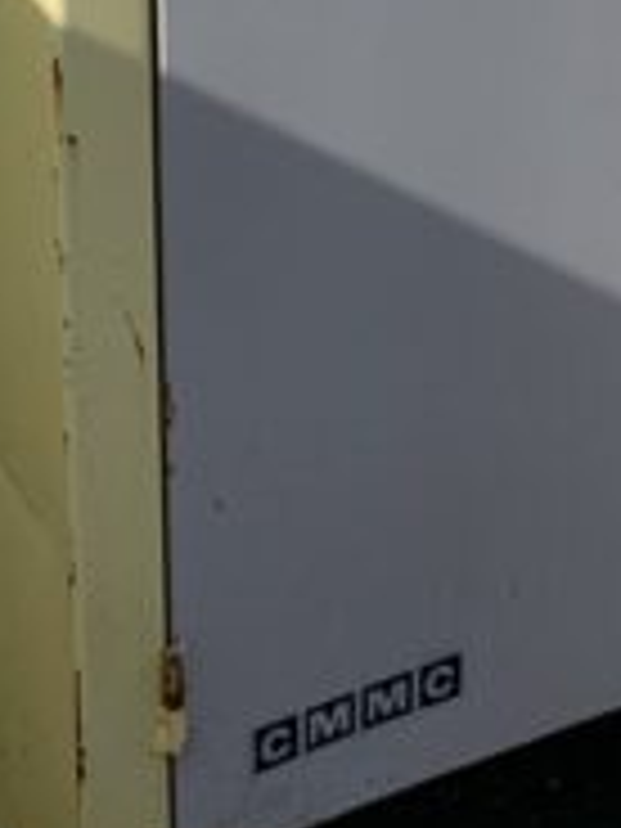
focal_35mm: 113
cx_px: 477
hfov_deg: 13.1
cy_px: -698
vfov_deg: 15.0
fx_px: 2703
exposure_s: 1/4464
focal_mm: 4.25
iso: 25
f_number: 1.8
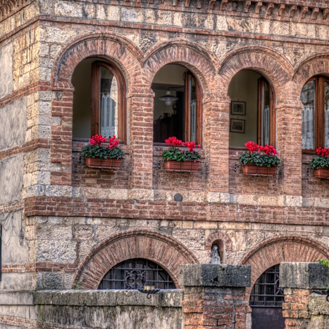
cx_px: 91
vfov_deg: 13.9
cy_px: 3
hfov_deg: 14.0
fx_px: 1333
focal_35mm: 124
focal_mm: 48
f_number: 4
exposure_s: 1/125
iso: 100
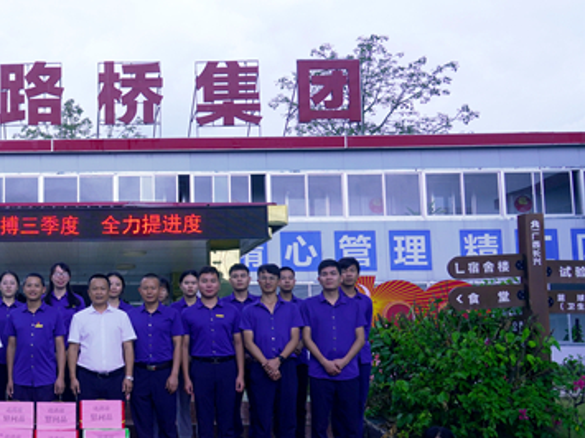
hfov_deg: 32.4
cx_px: 10
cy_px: 238
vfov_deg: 26.5
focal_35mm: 55
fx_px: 929
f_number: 8
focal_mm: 29
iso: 250
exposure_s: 1/25
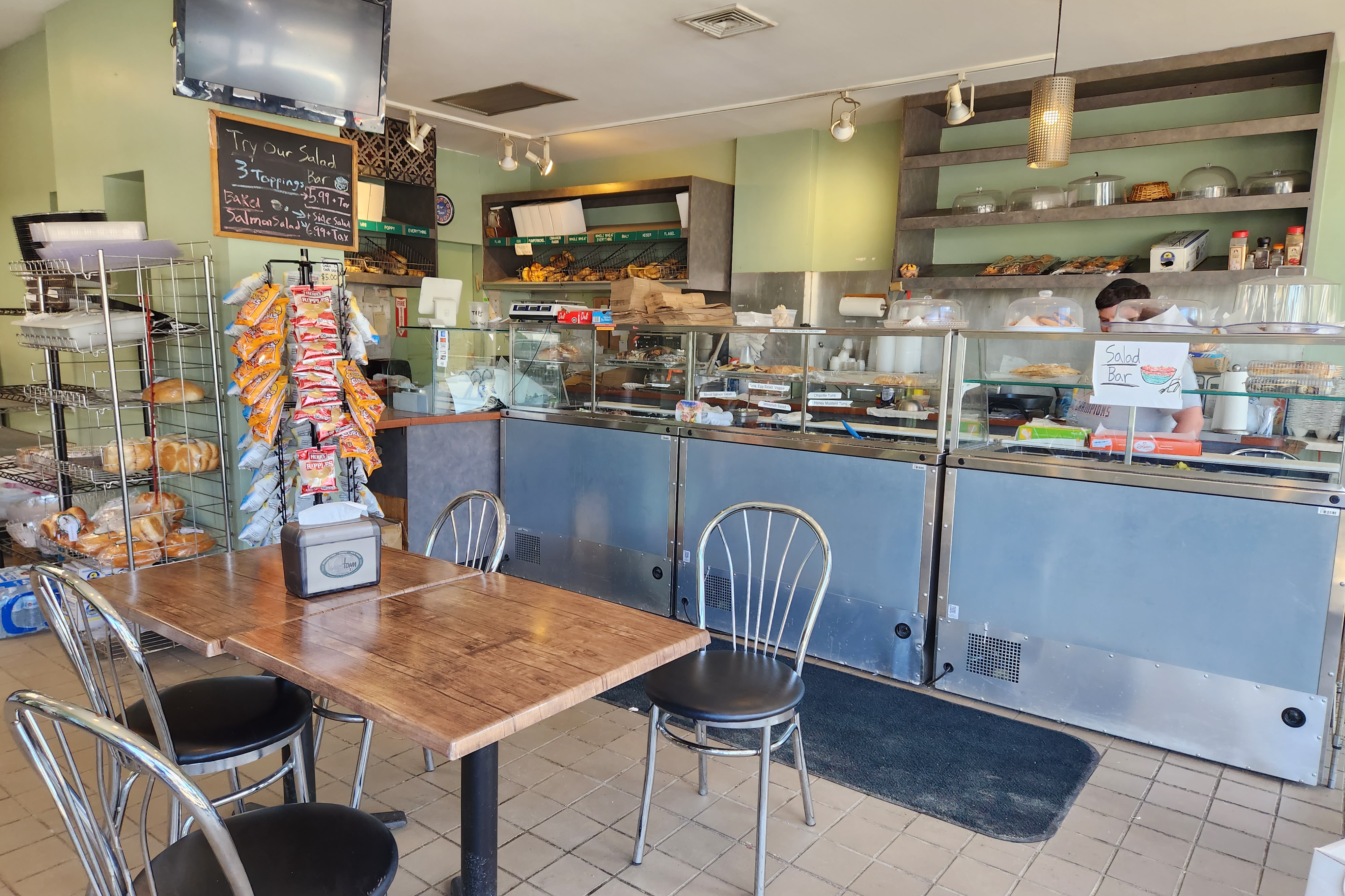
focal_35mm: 24
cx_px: 671
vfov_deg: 53.1
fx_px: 897
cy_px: 466
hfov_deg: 73.7
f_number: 1.8
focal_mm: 5.4
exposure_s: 1/180
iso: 125
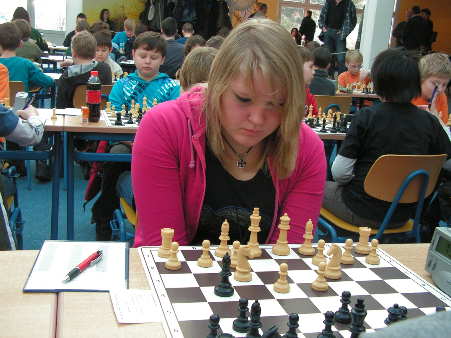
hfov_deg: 42.9
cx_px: 226
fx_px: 573
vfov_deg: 32.9
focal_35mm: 44
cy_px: 169
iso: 125
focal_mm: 7.4
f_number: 3.2
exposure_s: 1/40
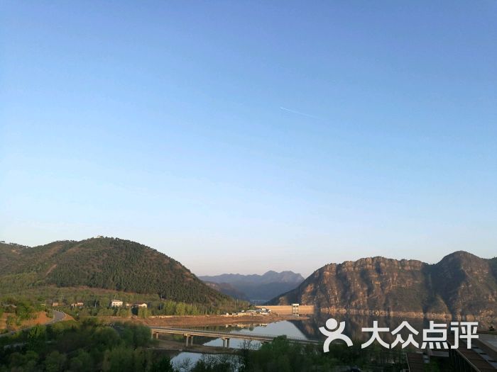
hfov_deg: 65.3
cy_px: 186
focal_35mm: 27
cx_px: 248
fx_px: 388
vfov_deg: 51.4
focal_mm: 4.5
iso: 50
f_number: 2.2
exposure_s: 1/294
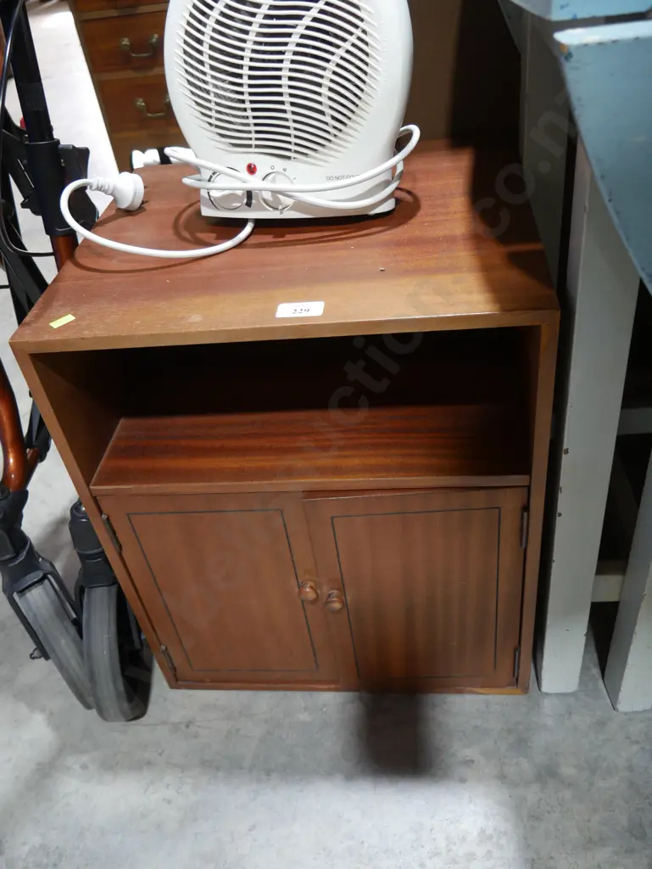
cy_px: 434
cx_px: 326
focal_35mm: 28
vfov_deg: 63.4
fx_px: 703
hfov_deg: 49.8
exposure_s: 1/60
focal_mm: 14
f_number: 3.5
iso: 320
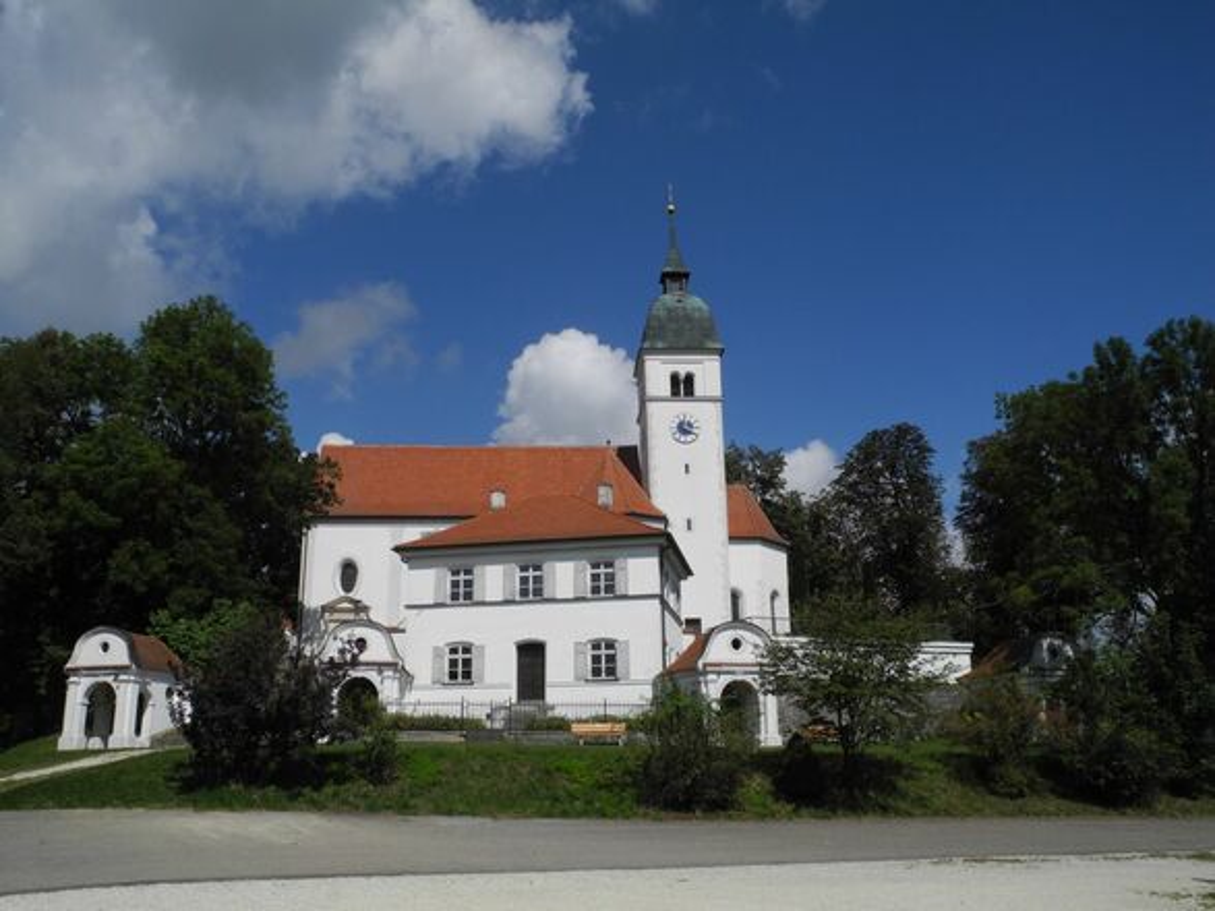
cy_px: 456
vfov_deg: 44.1
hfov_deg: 56.8
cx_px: 608
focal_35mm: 32
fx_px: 1123
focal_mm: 6.8
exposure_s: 1/930
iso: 100
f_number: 6.3
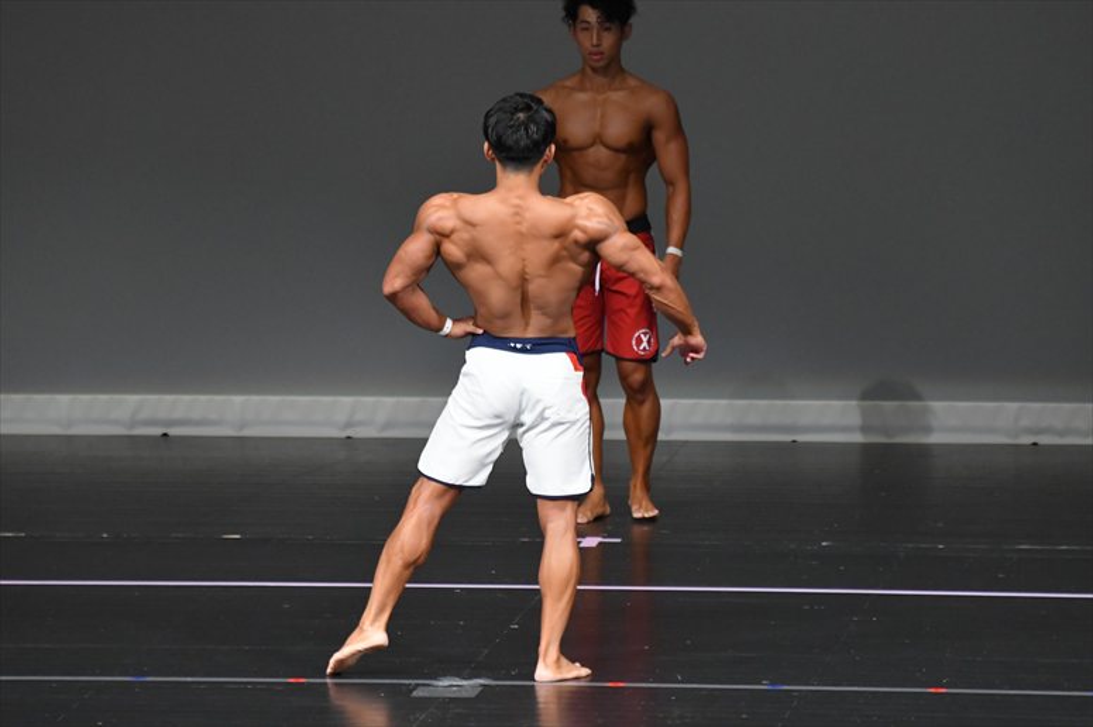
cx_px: 546
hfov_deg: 6.0
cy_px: 364
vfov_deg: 4.0
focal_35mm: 345
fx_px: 10470
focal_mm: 230
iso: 4000
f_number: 5.6
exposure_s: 1/400
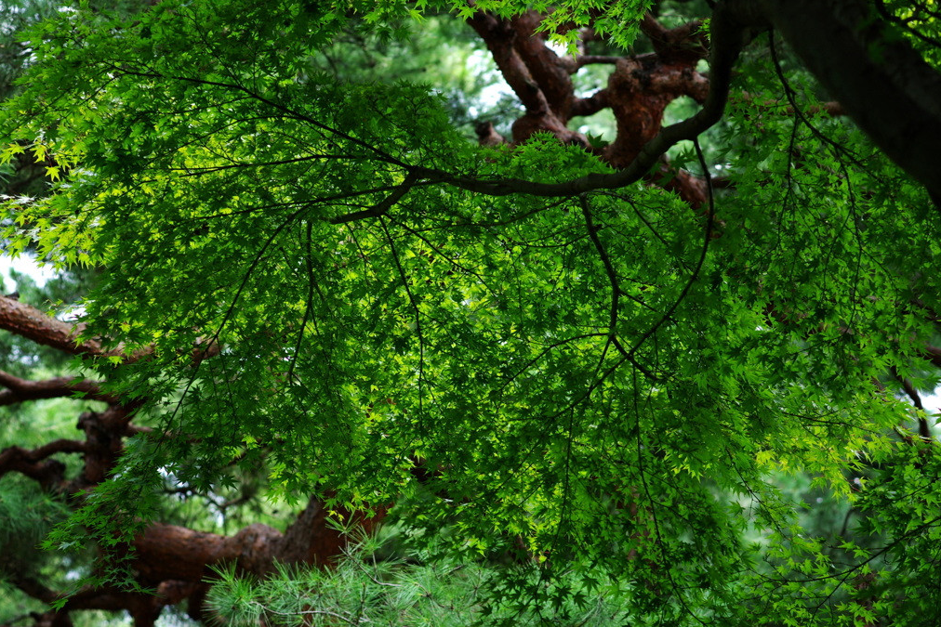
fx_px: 2771
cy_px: 313
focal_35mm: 106
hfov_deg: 19.3
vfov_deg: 12.9
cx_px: 472
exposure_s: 1/125
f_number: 4
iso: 100
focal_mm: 70
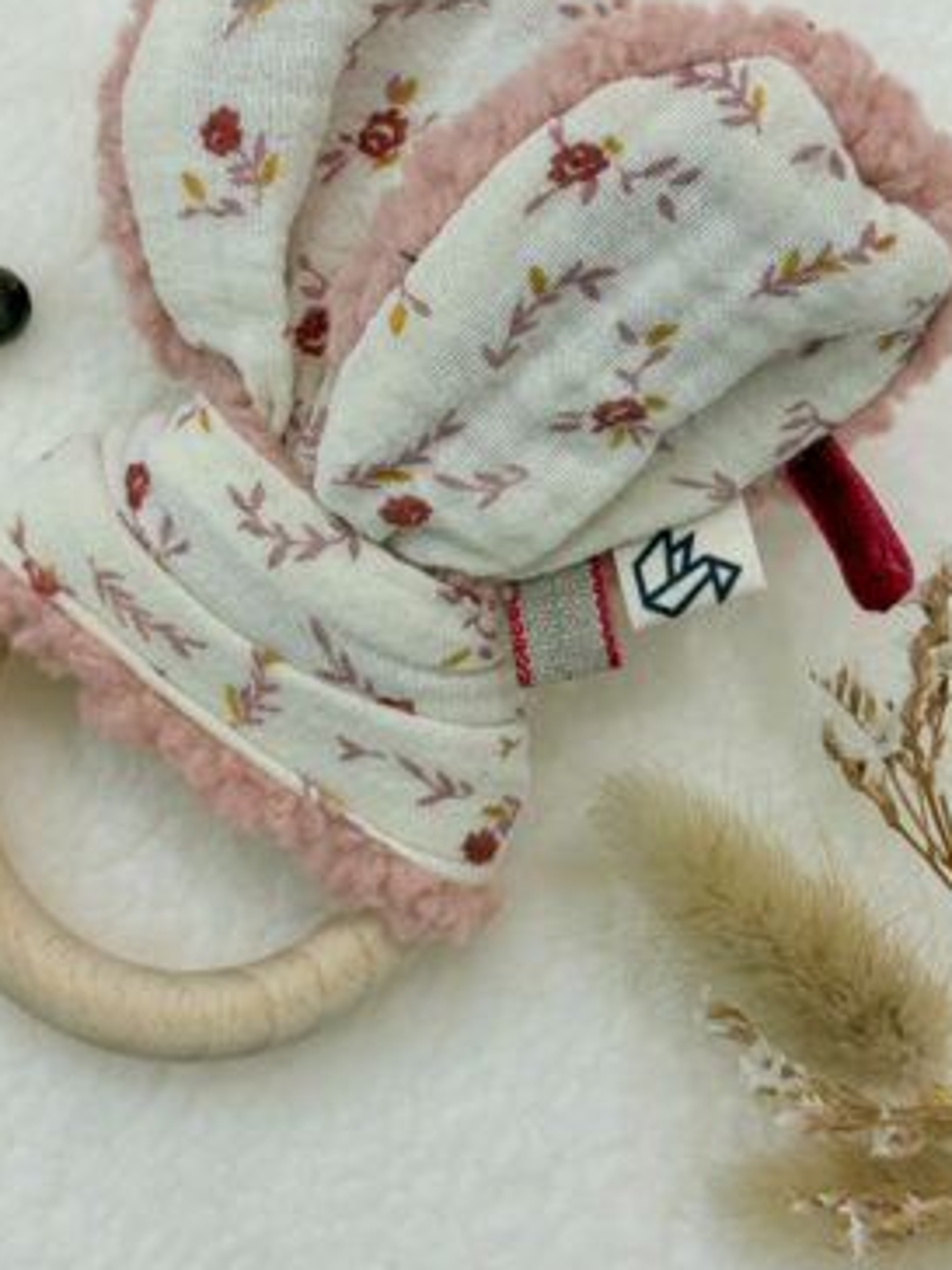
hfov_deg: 25.7
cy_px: 544
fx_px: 2090
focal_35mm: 57
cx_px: 439
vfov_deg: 33.7
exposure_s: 1/50
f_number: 1.78
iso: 100
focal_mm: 6.76
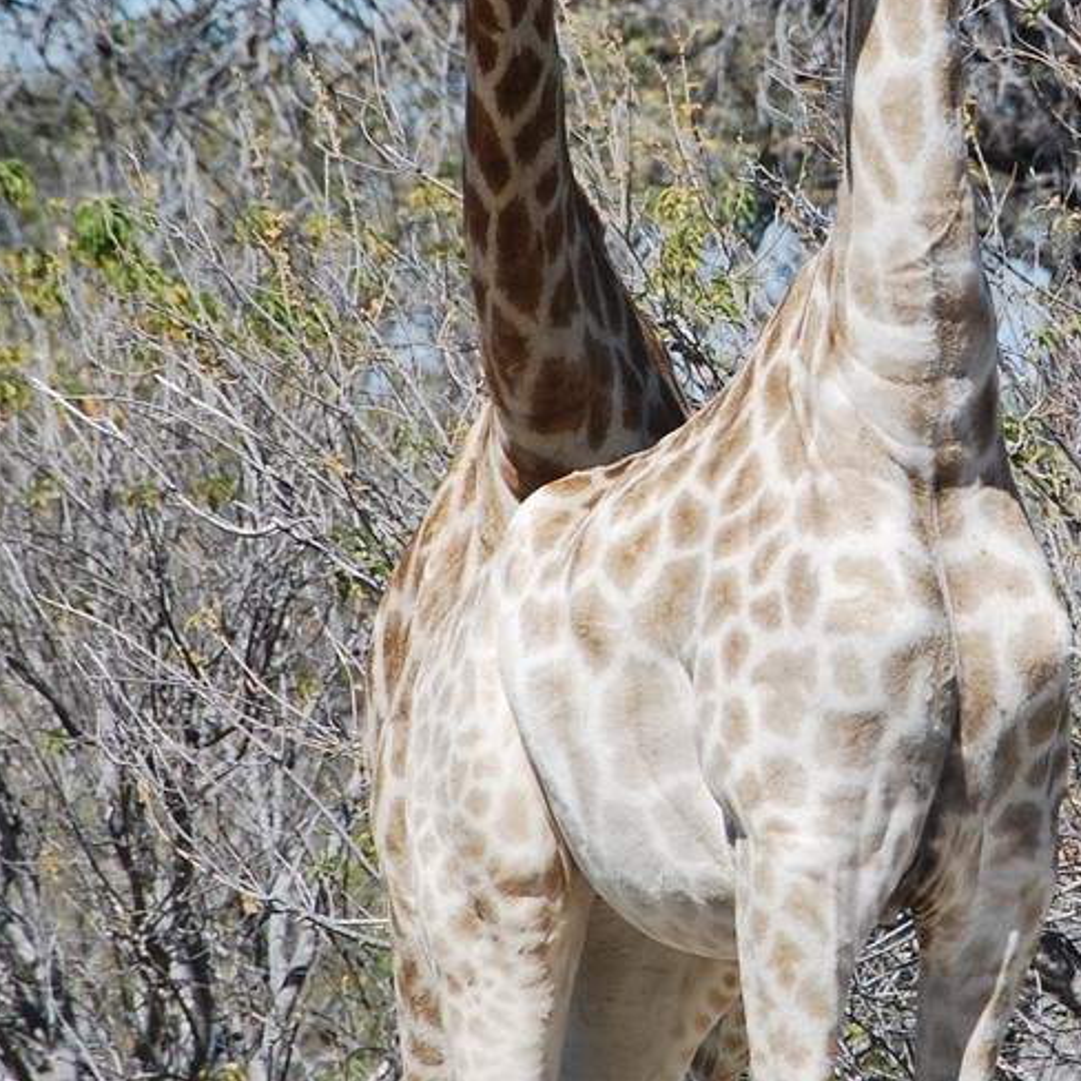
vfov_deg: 2.2
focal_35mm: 811
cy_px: 318
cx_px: 923
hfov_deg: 2.2
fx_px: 28653
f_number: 10
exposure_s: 1/250
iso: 160
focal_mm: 200
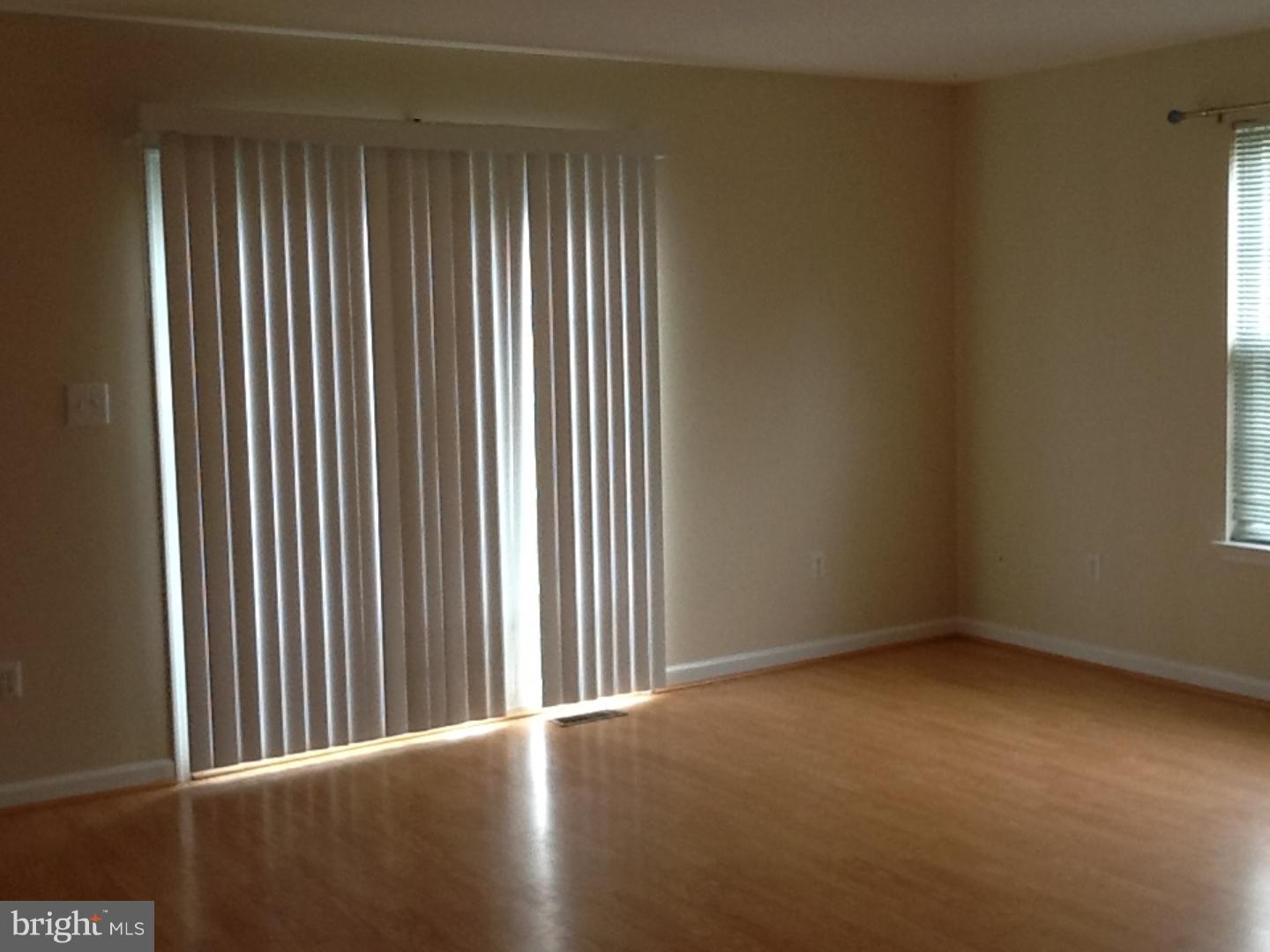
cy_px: 476
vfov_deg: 32.9
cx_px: 635
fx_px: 1614
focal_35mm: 44
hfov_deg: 42.9
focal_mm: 2.03
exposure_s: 1/30
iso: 50
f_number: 2.4
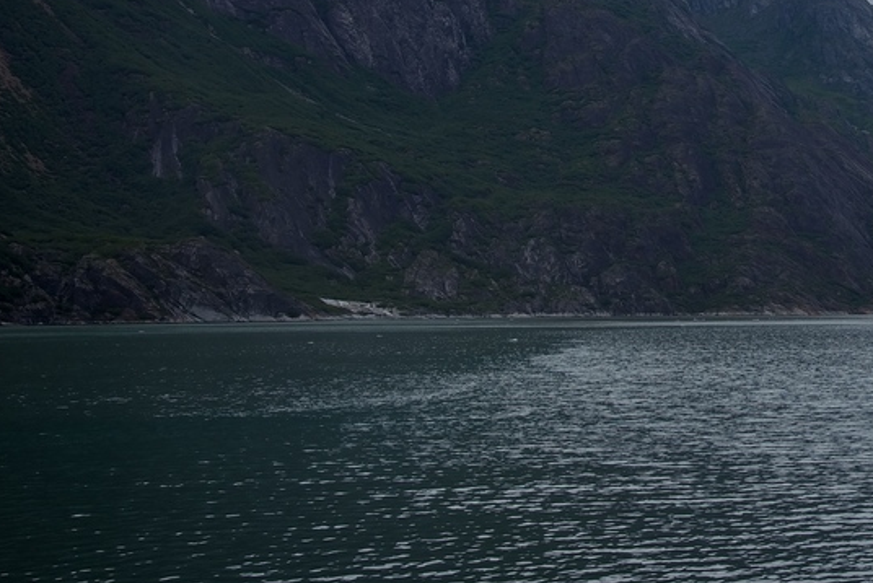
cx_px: 917
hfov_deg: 18.8
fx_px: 2548
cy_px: 23
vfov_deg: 12.9
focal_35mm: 105
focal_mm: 44
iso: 100
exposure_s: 1/320
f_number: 9
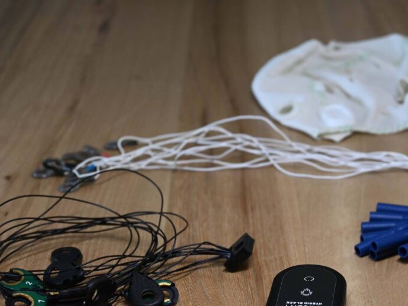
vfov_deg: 16.4
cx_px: 279
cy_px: 202
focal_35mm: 90
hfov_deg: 21.7
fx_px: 1061
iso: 800
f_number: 5.6
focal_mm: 42
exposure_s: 1/60
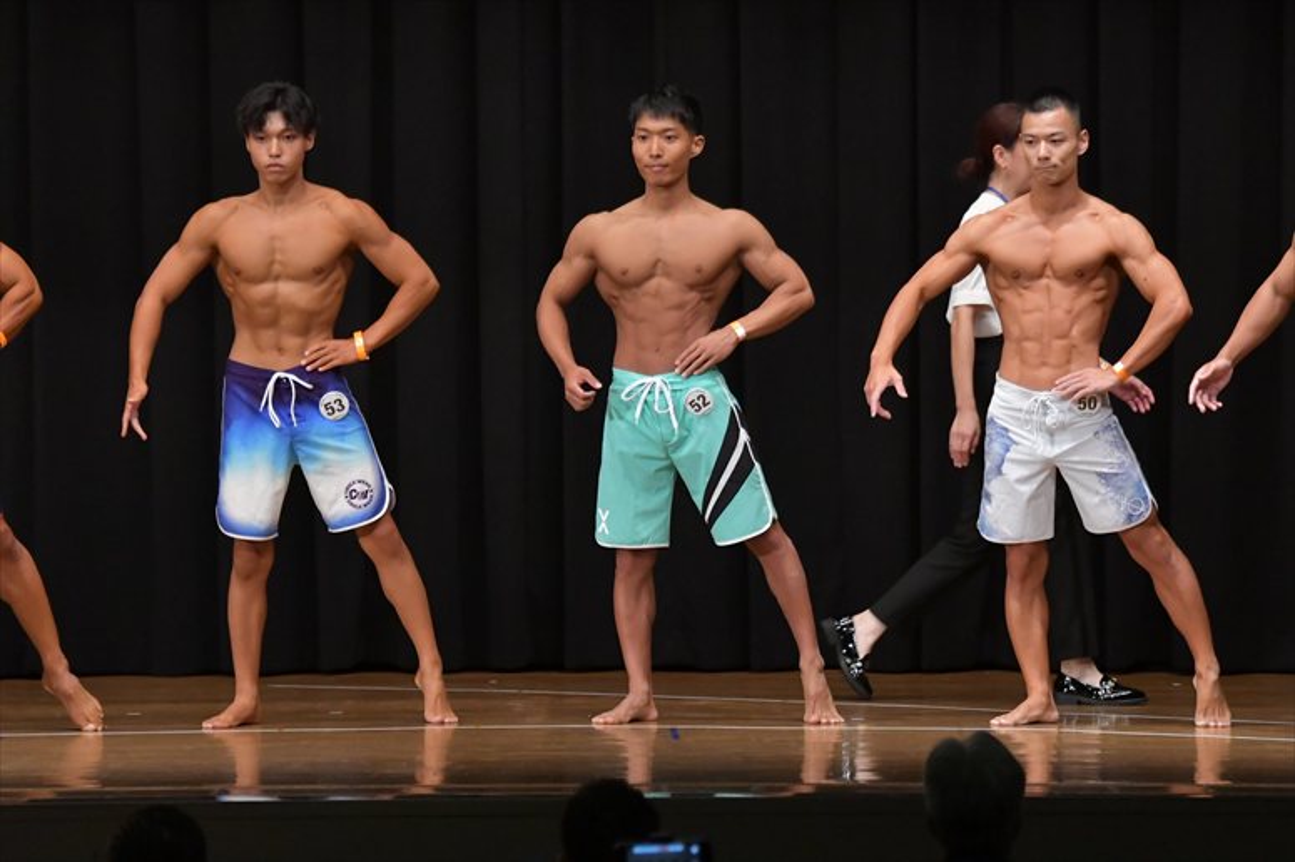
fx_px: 7802
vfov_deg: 6.3
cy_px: 431
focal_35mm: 217
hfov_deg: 9.5
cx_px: 648
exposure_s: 1/400
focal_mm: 145
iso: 5000
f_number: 5.6
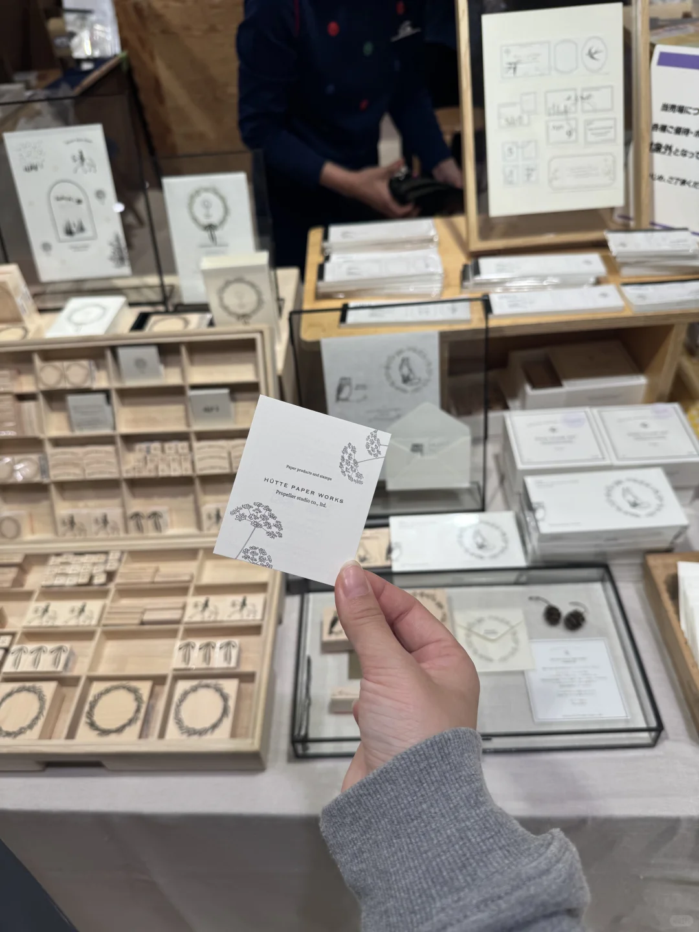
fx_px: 646
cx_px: 350
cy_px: 466
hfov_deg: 56.8
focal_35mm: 24
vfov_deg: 71.6
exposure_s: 1/182
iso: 64
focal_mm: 6.76
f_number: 1.78
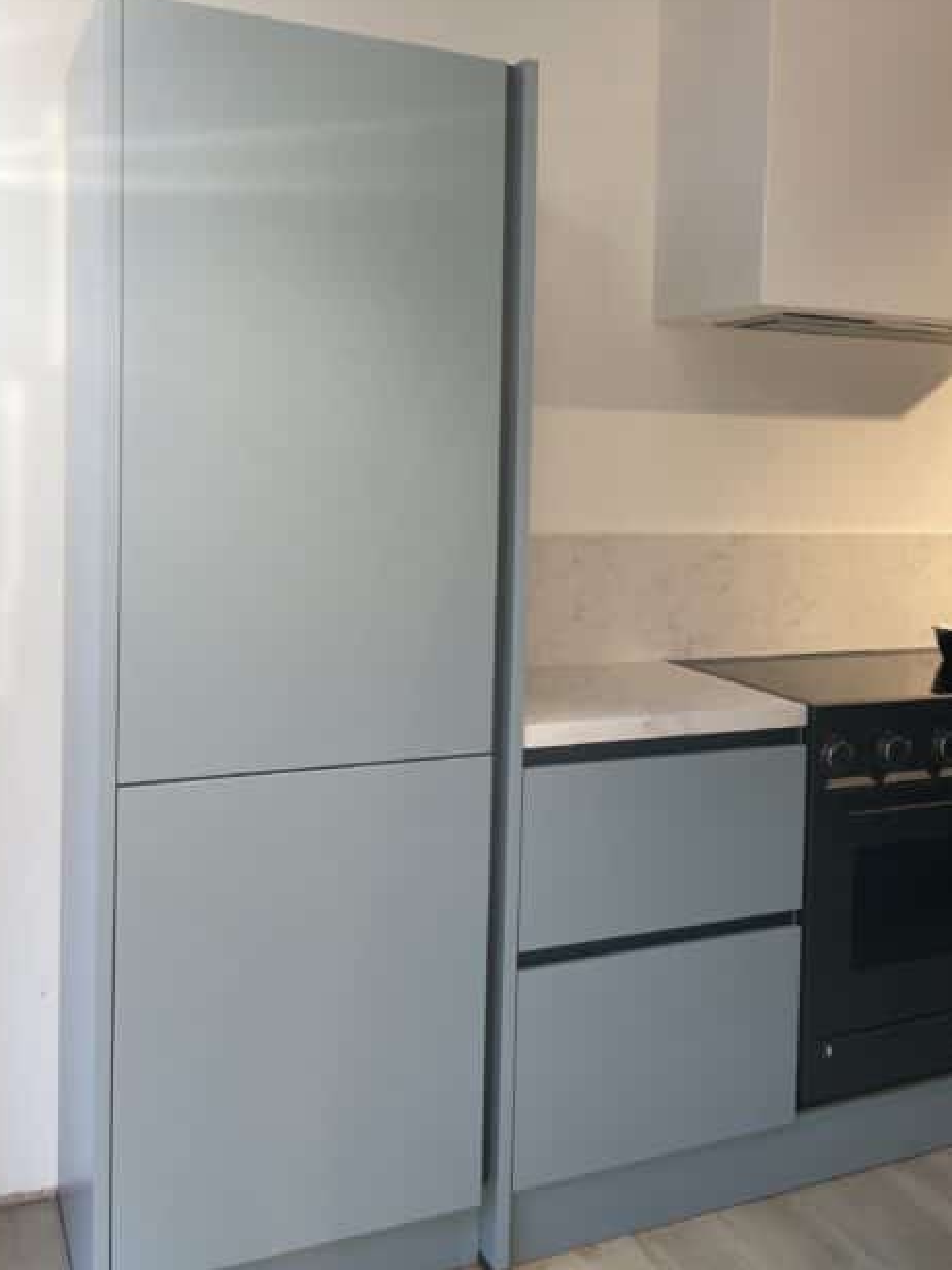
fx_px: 1320
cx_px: 635
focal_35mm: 36
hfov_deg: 39.2
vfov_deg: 51.1
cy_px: 535
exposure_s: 1/121
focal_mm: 4.2
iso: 32
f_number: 1.6
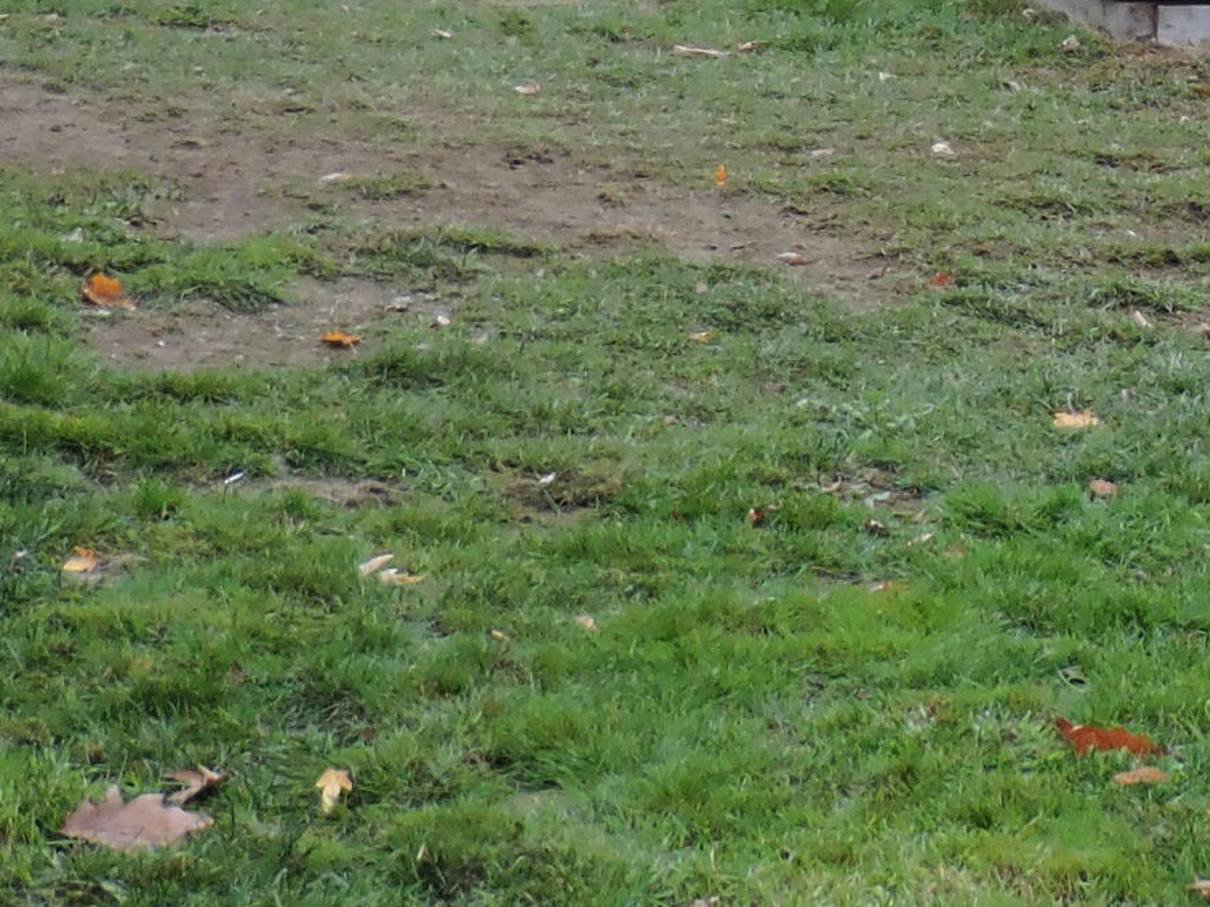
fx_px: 6501
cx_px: 1960
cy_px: -543
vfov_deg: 7.8
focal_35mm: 186
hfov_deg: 10.2
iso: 320
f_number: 3.7
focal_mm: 9.8
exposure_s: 1/60
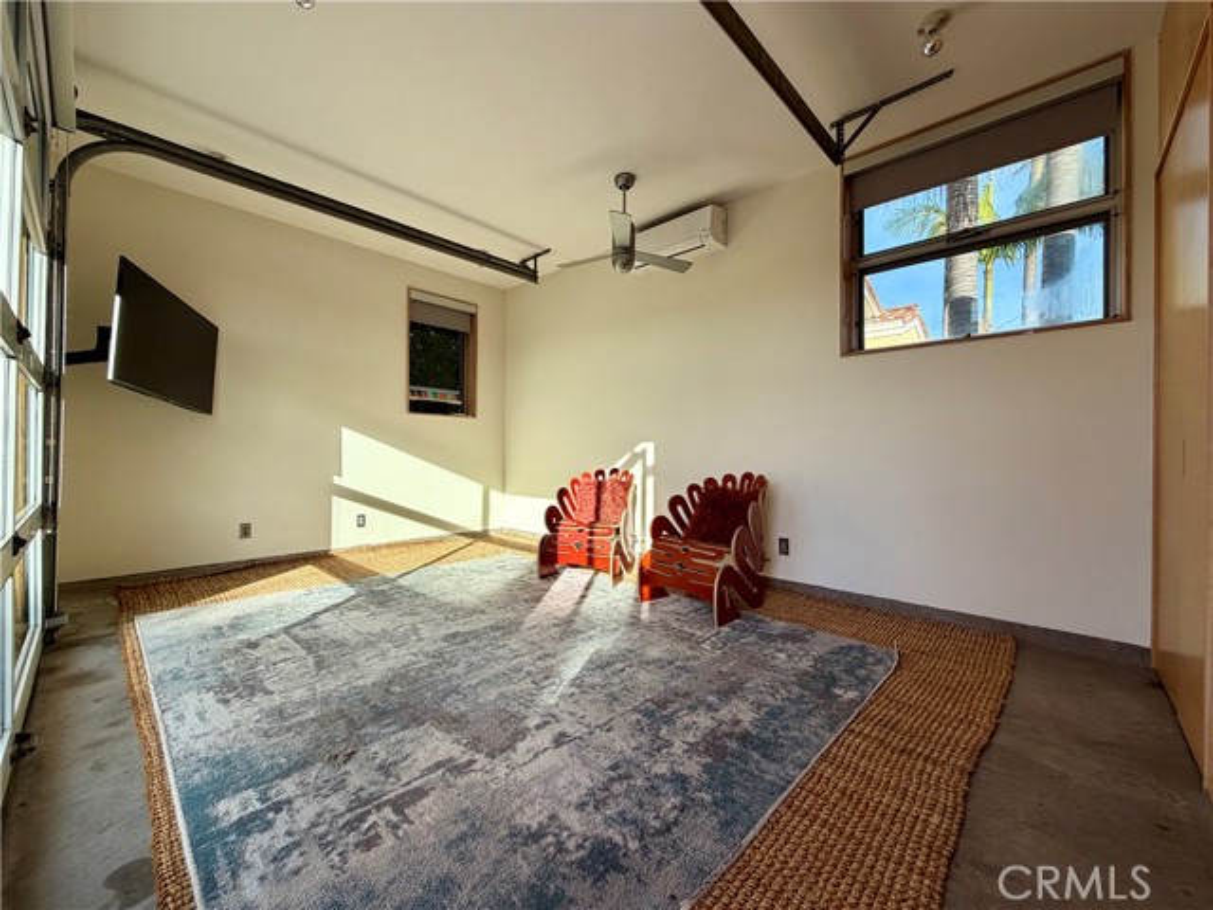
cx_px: 606
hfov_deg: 102.1
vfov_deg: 85.7
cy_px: 455
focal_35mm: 14
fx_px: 491
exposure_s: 1/340
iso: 50
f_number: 2.2
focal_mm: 2.22
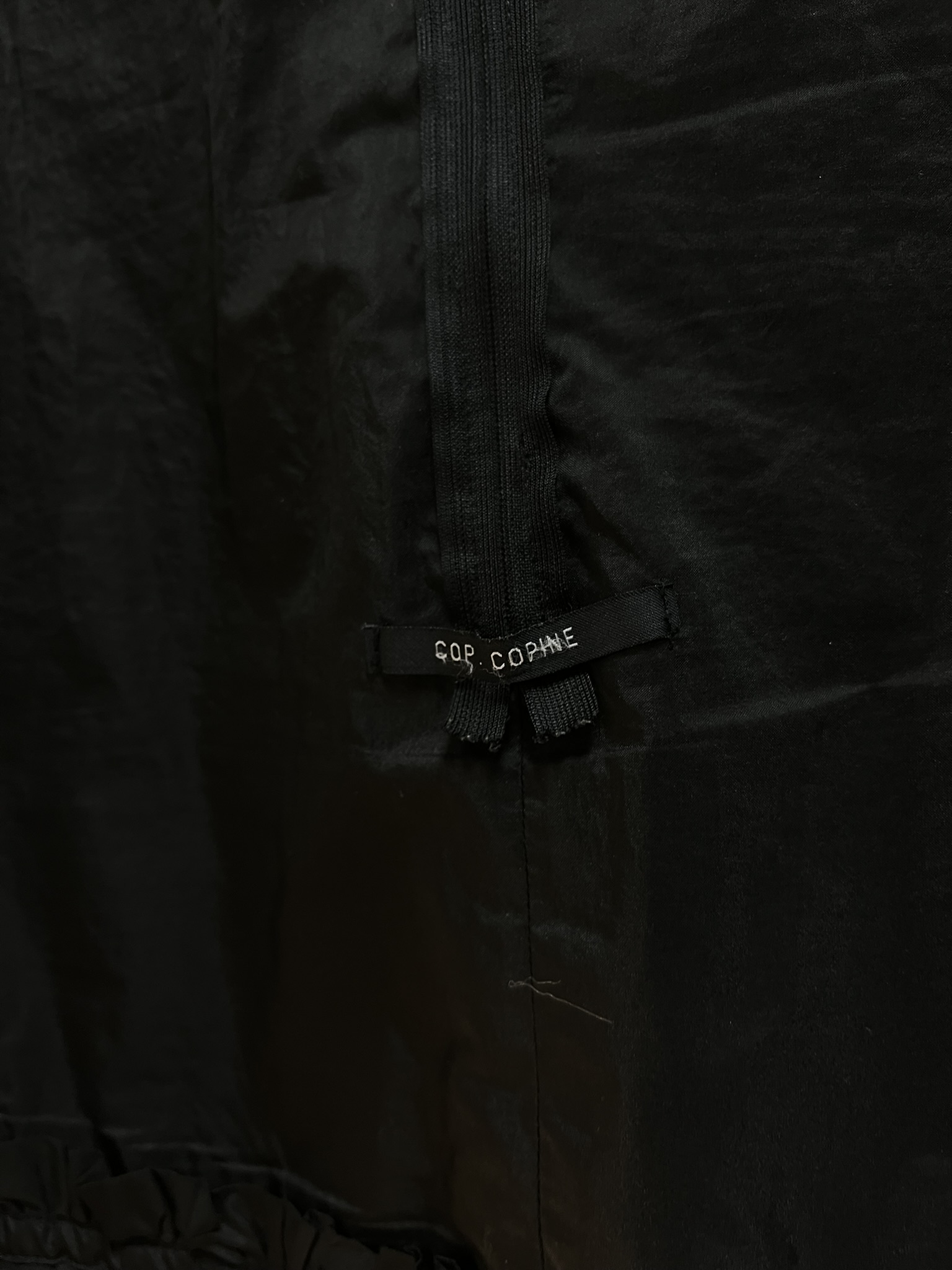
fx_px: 953
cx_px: 476
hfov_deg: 53.1
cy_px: 635
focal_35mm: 26
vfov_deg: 67.3
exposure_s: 1/50
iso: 200
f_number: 1.6
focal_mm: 5.1
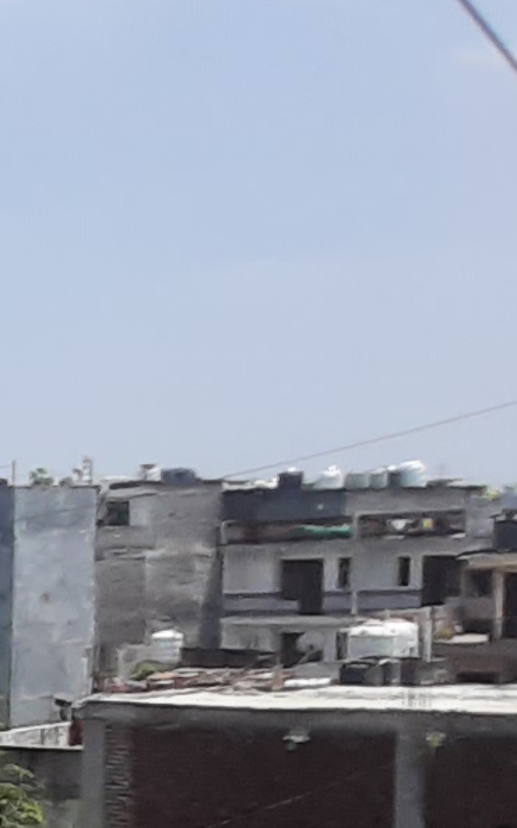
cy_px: 776
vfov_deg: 26.1
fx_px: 1713
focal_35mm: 76
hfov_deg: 10.7
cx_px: -1084
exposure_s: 1/1412
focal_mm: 1.42
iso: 40
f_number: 2.2
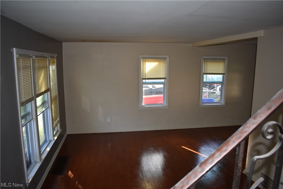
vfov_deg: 47.9
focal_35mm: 27
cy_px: 94
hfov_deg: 67.4
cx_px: 142
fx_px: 212
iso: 800
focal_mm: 18
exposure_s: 1/160
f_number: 3.5
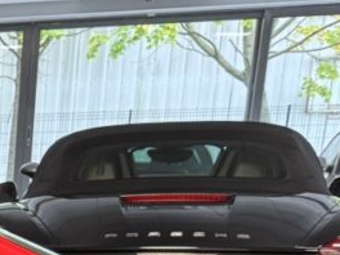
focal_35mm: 109
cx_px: -294
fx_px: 1071
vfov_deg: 11.8
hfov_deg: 15.3
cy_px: 551
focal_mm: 6.76
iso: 320
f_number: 1.78
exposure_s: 1/50
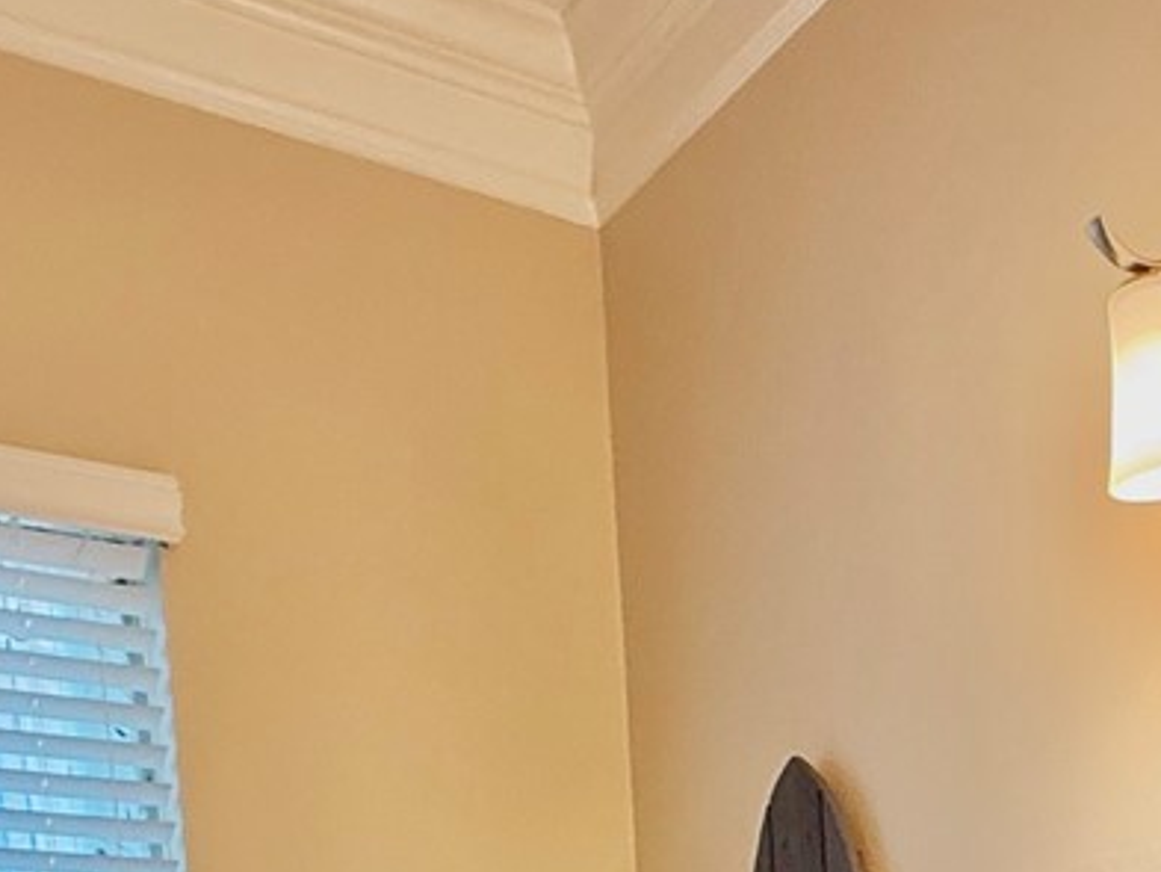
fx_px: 1912
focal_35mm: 57
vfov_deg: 19.7
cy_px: 1522
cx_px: 1022
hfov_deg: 32.3
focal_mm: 2.22
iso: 200
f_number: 2.2
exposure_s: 1/120
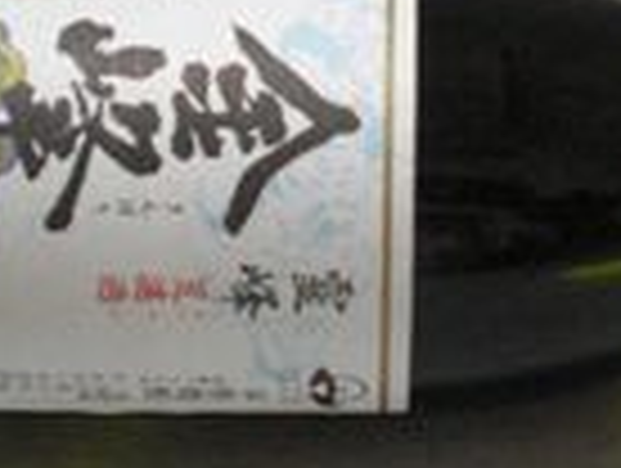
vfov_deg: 15.6
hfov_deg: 20.3
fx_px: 1707
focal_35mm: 95
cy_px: 160
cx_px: 520
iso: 800
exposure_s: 1/50
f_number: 3.1
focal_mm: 6.3
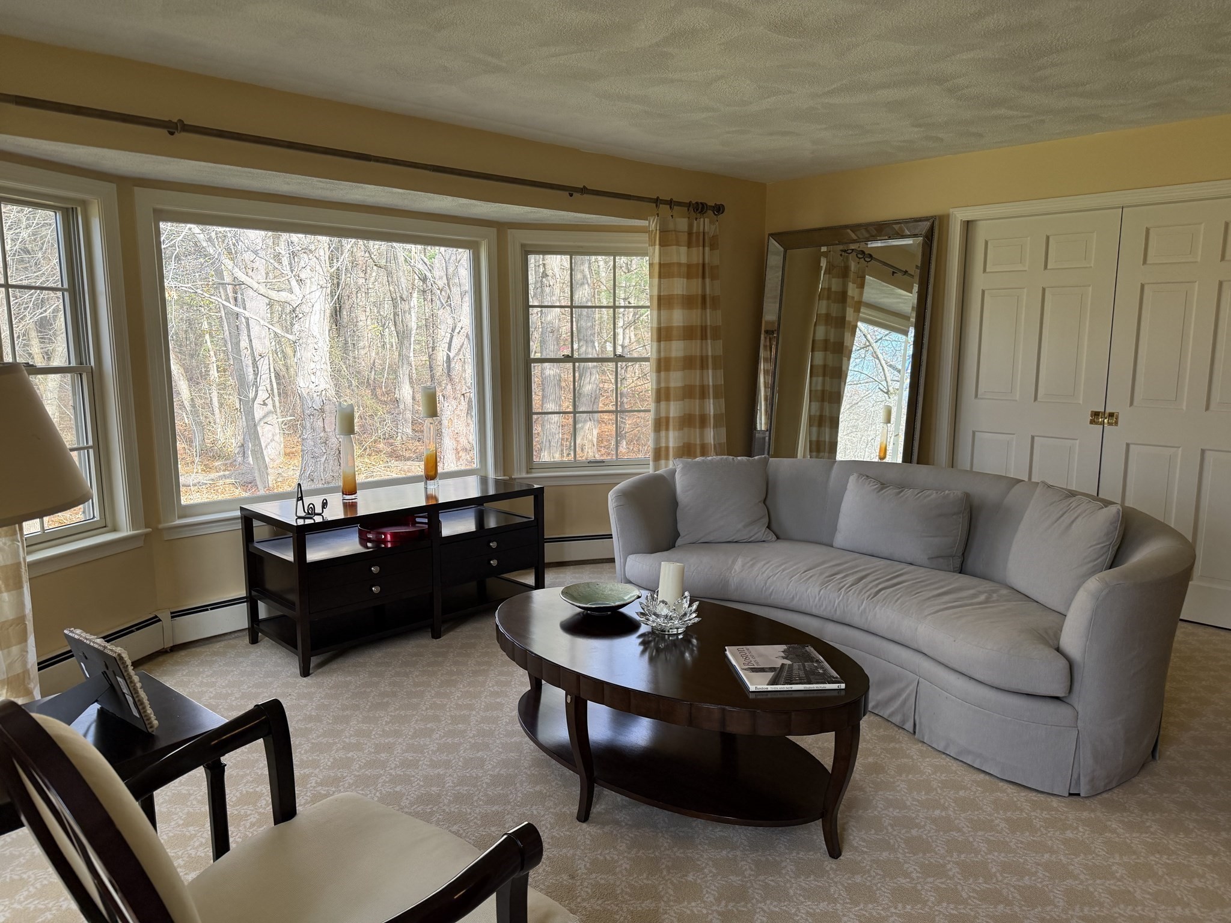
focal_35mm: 24
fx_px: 853
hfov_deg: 71.6
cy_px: 462
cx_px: 616
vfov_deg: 56.8
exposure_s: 1/196
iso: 125
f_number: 1.78
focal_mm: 6.76
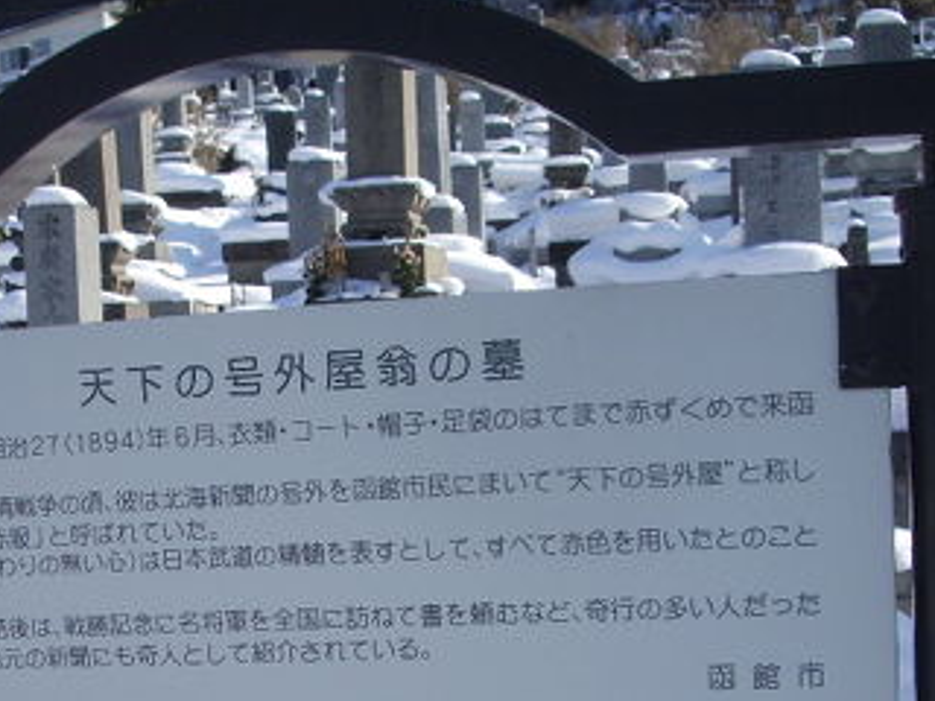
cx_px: 231
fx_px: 1918
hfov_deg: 27.0
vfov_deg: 20.4
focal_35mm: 71
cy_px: 583
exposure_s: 1/640
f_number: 4.3
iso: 80
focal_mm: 5.8
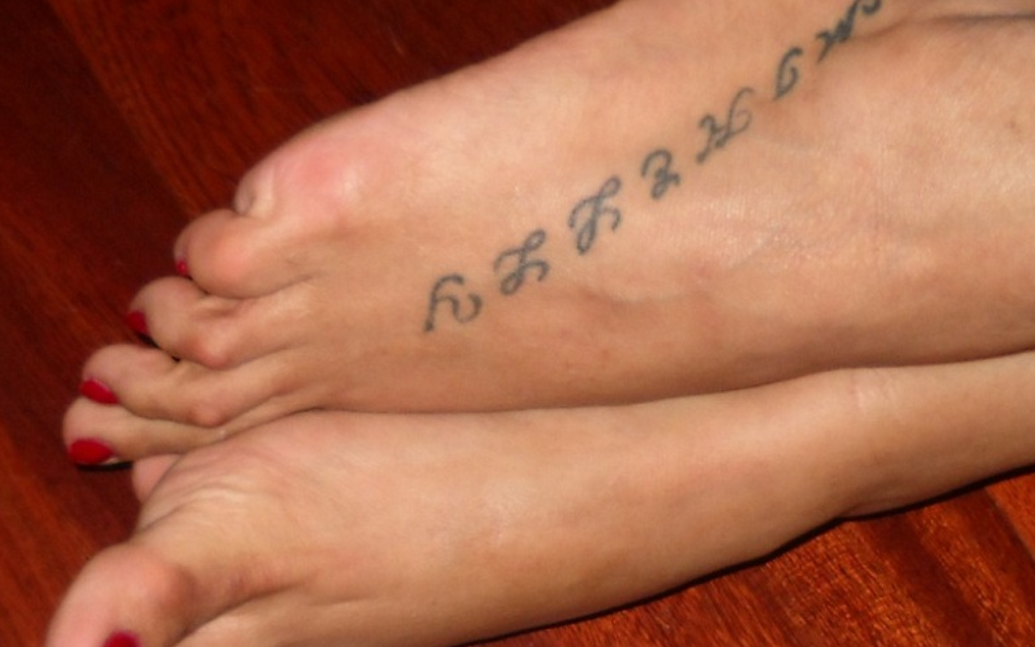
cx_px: 563
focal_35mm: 112
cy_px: 512
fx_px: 3159
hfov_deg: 18.6
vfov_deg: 11.6
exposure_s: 1/30
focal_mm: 6.72
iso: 64
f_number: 3.1
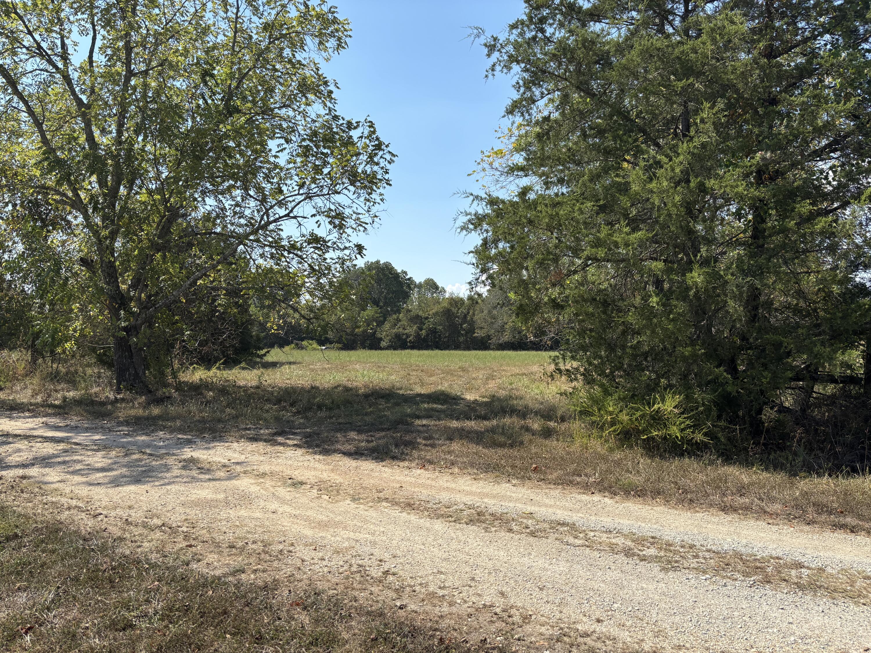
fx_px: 654
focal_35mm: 26
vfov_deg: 53.1
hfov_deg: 67.3
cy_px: 326
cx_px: 436
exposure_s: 1/2933
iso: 50
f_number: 1.6
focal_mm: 5.96
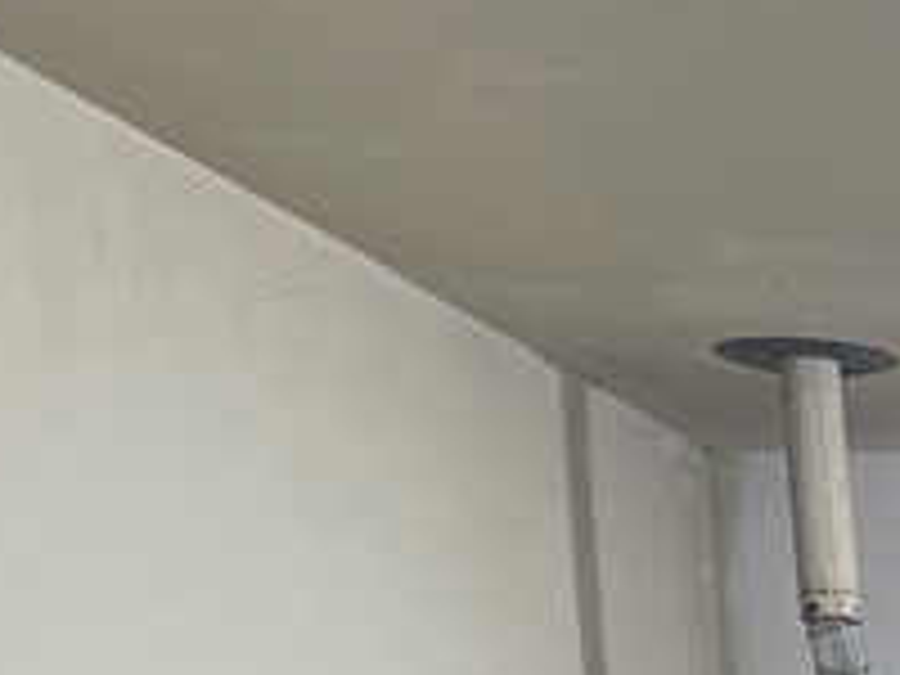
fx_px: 3458
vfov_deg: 9.8
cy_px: 1634
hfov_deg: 12.6
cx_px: 1912
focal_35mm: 133
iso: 125
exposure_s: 1/120
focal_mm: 4.2
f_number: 1.6
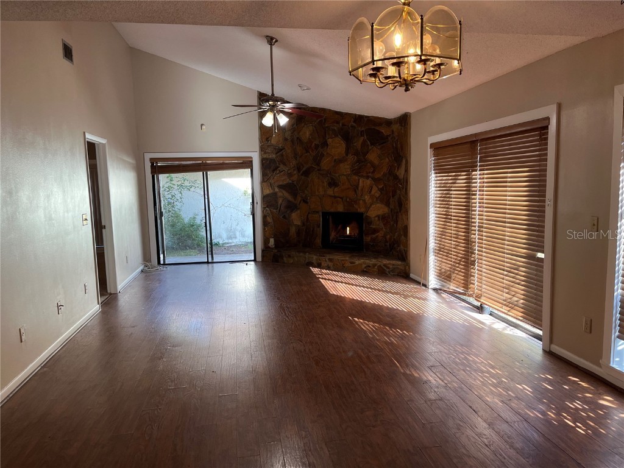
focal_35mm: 26
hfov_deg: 67.3
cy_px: 234
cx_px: 312
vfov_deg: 53.1
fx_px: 469
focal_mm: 5.1
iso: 80
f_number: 1.6
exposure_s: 1/120
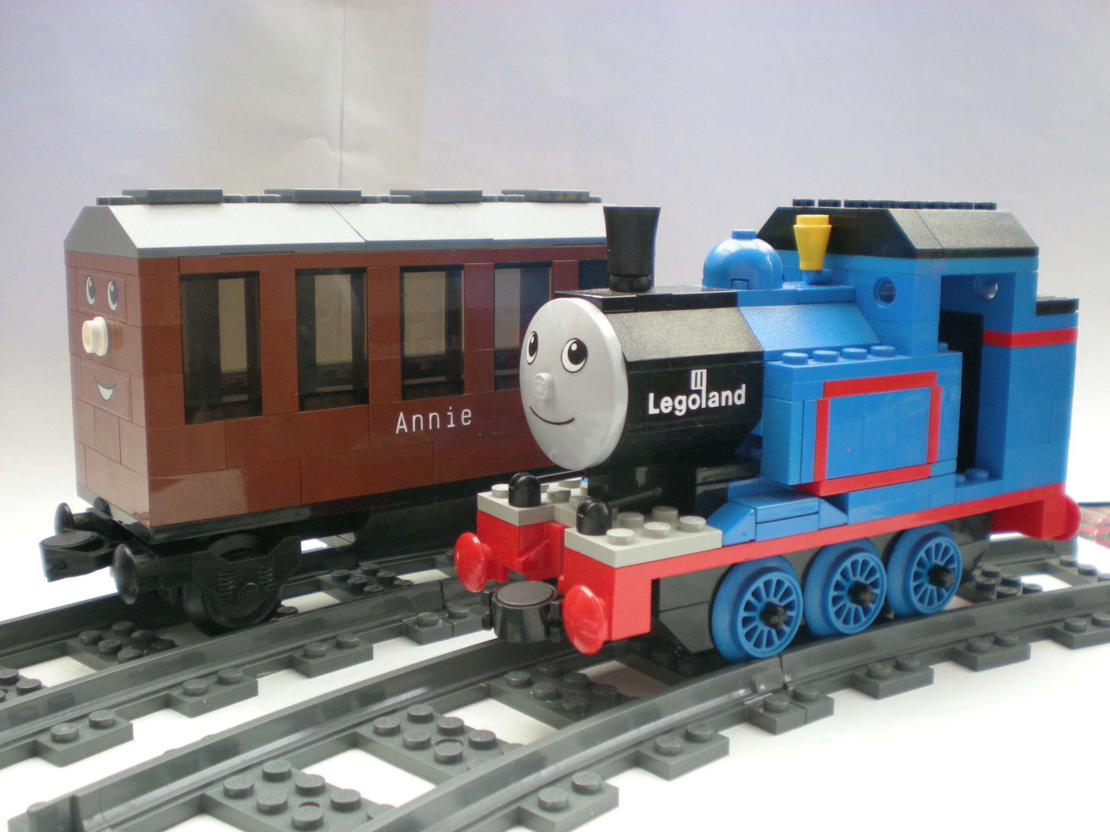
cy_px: 416
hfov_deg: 49.0
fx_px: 1219
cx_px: 555
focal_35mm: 38
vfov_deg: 37.7
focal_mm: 6.3
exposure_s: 1/54
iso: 156
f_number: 3.1
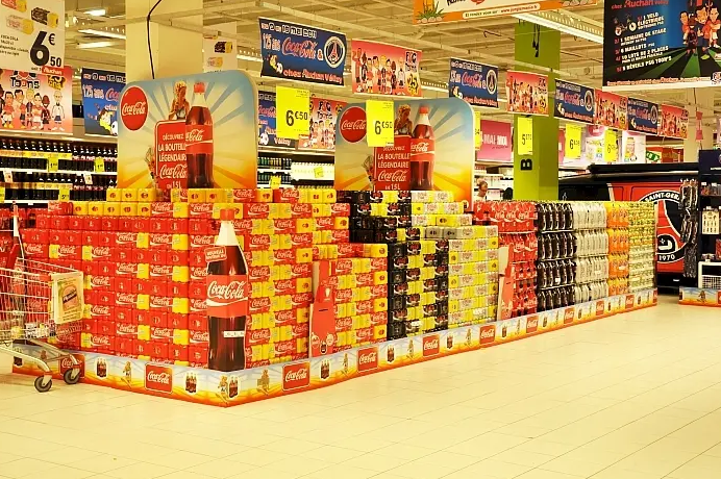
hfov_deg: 38.2
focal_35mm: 52
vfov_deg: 25.9
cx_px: 352
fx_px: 1040
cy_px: 205
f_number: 5.6
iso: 200
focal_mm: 30
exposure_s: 1/30
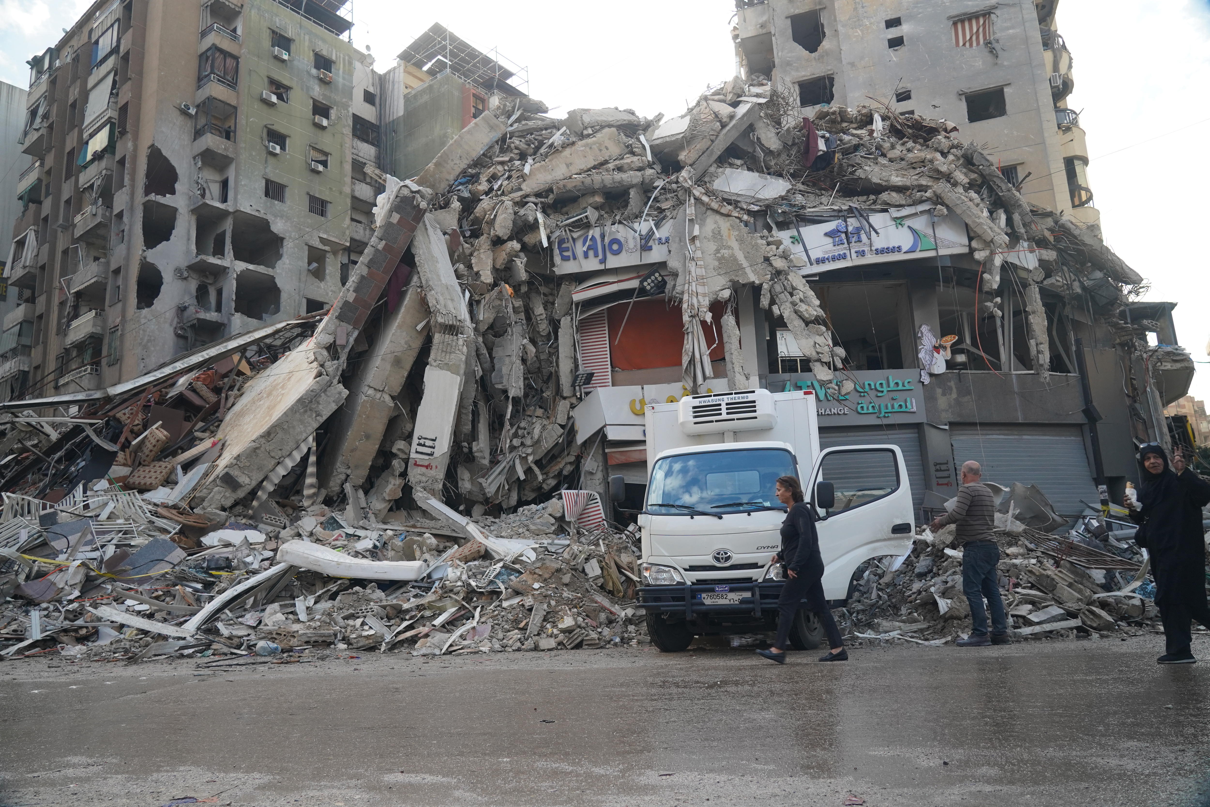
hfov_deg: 73.7
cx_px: 605
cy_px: 404
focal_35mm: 24
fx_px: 807
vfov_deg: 53.1
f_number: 4
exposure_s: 1/160
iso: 1250
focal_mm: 24
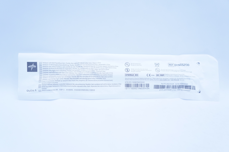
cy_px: 76
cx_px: 114
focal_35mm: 33
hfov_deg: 57.3
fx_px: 210
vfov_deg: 39.9
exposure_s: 1/160
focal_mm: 22
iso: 800
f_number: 5.6
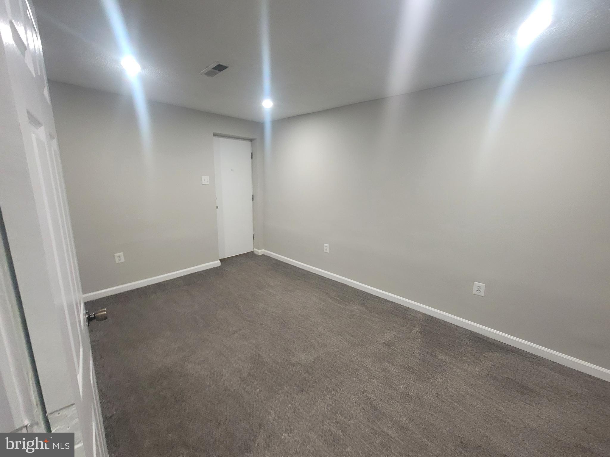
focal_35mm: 13
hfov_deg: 106.2
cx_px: 305
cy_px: 228
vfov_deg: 89.9
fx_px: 229
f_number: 2.2
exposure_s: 1/60
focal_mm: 2.2
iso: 400
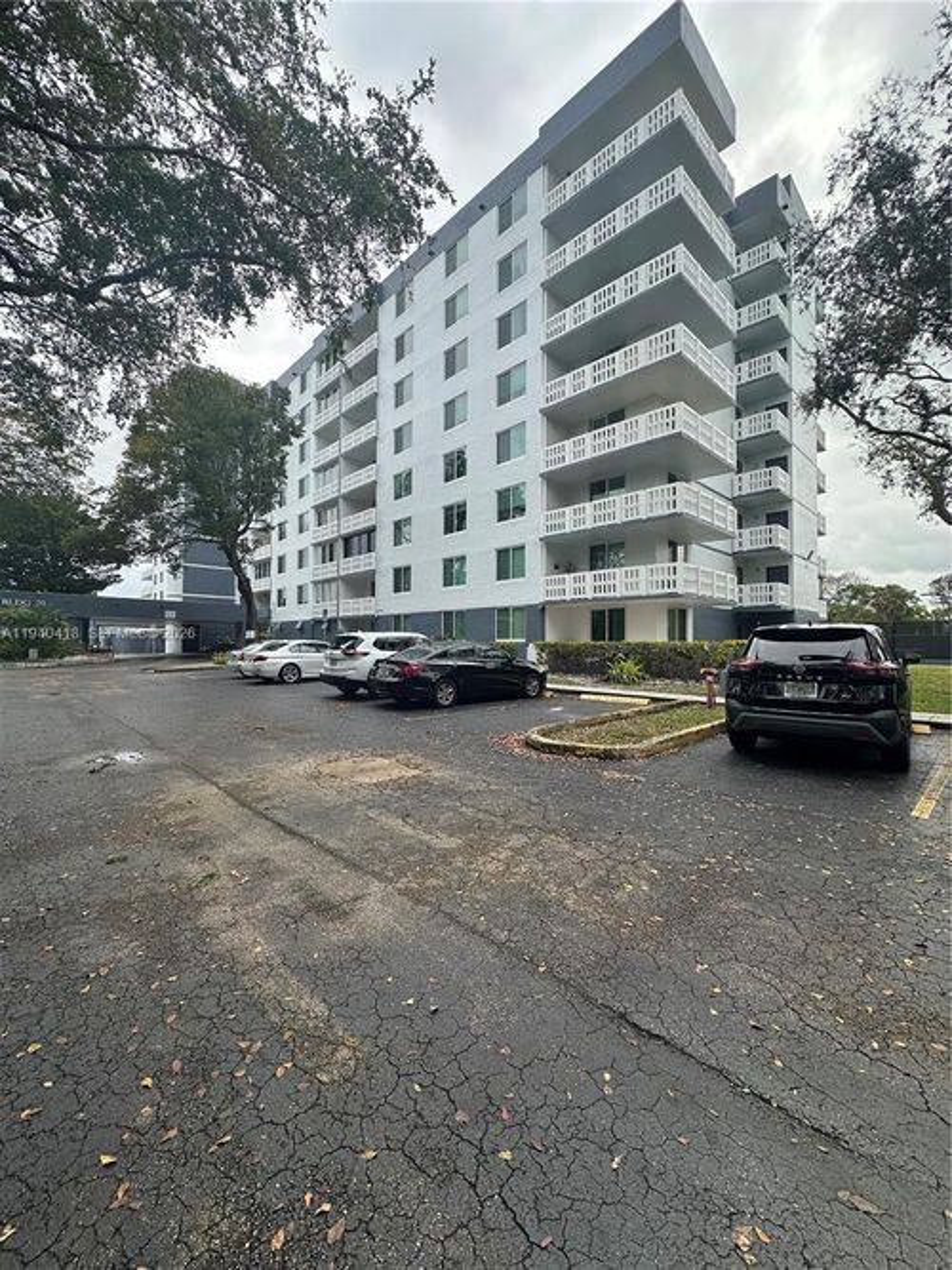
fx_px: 514
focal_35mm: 14
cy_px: 635
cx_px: 476
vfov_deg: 102.1
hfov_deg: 85.7
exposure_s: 1/812
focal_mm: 2.22
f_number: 2.2
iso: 40
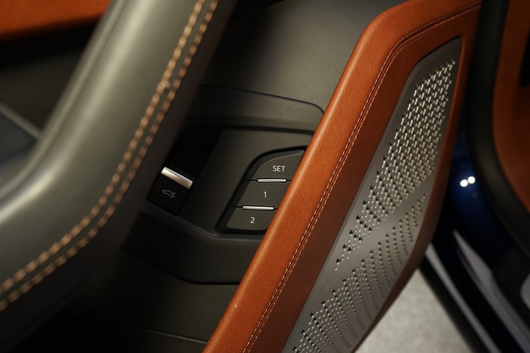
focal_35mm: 43
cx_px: 265
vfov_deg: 31.2
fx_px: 633
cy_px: 176
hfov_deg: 45.4
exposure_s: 1/40
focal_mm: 43
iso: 1250
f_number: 8
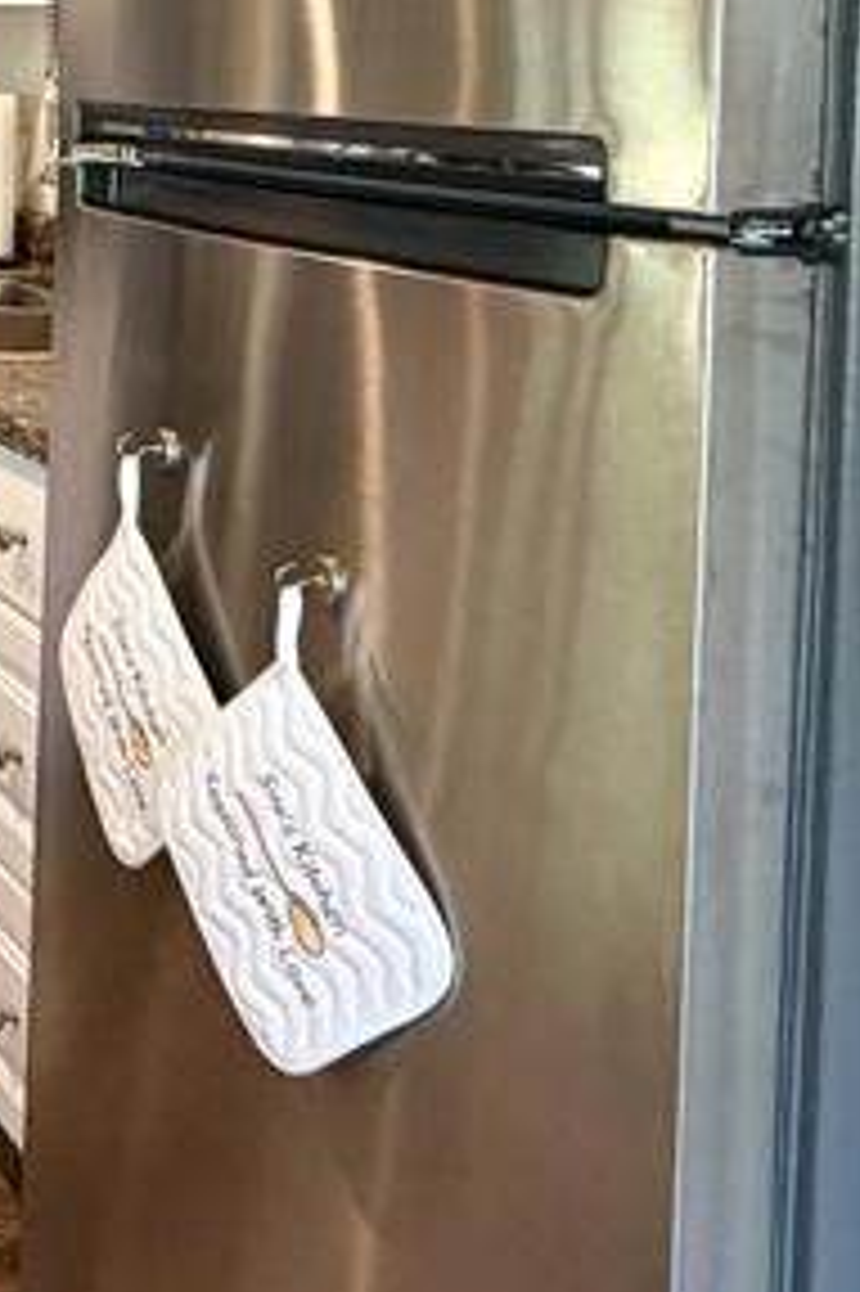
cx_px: -644
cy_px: 68
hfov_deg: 19.8
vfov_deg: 35.4
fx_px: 1865
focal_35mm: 52
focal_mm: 2.22
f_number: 2.2
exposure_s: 1/60
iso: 160
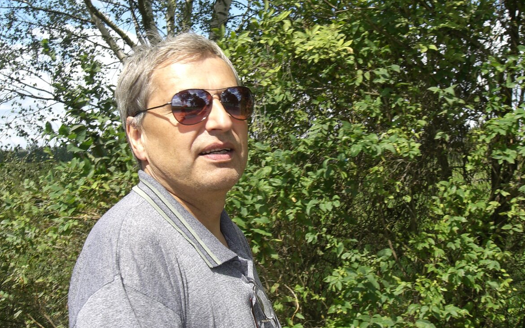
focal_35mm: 41
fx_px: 587
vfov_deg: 31.2
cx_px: 262
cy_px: 134
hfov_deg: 48.2
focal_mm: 6.3
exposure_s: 1/250
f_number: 4.4
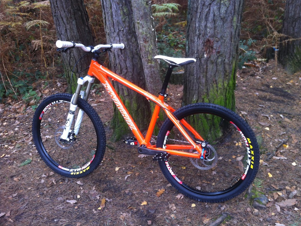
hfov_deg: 51.3
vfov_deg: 39.7
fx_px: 313
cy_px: 111
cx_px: 154
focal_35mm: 36
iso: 80
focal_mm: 3.85
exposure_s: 1/40
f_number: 2.8
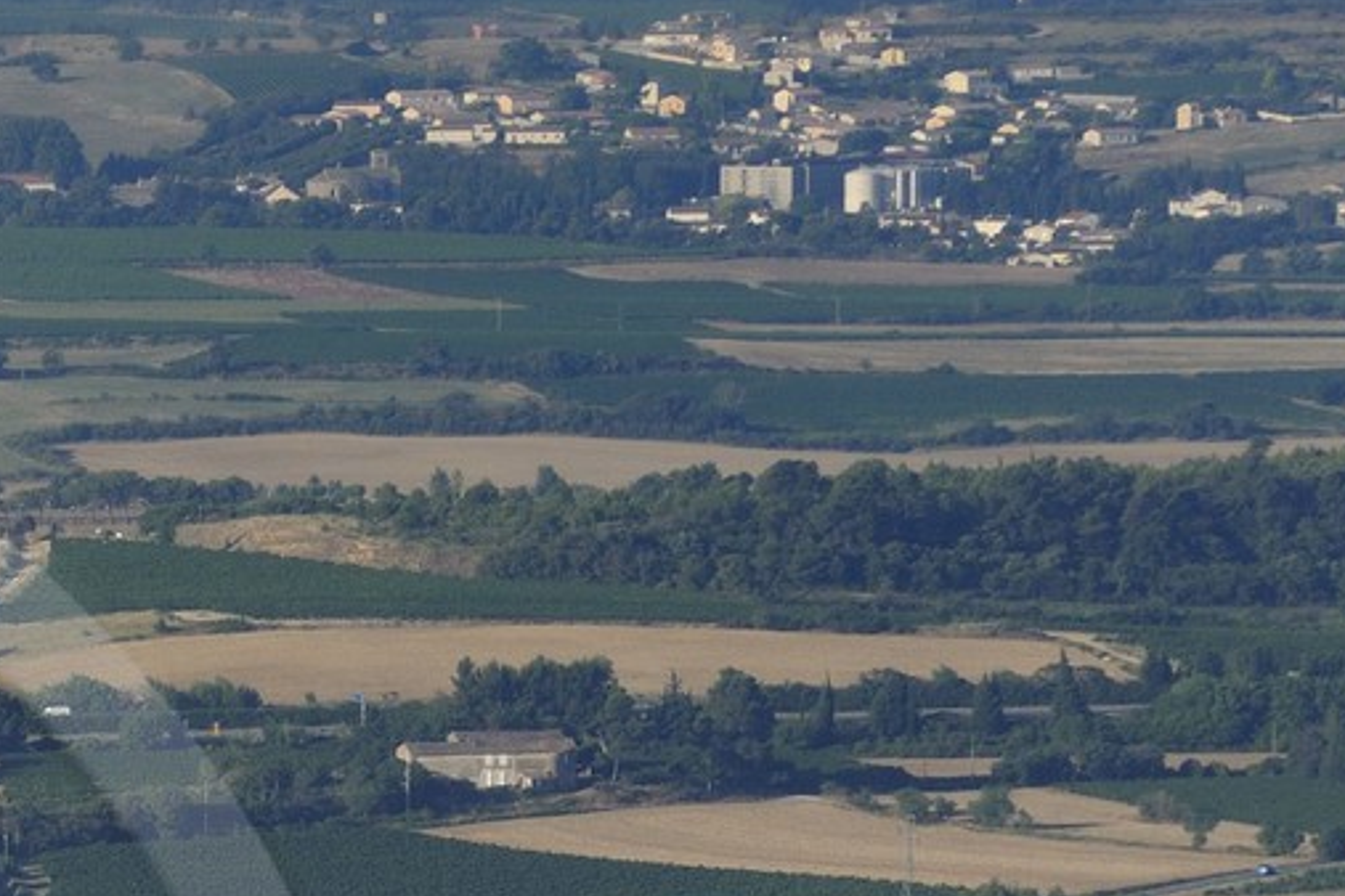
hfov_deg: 3.3
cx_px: -698
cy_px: 1384
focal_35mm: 631
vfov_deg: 2.2
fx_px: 23573
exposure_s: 1/800
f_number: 9
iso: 400
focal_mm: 200
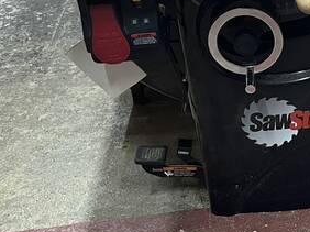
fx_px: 743
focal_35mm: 83
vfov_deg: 17.7
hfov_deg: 21.9
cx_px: 369
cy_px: 90
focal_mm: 5.1
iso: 200
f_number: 1.6
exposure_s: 1/60
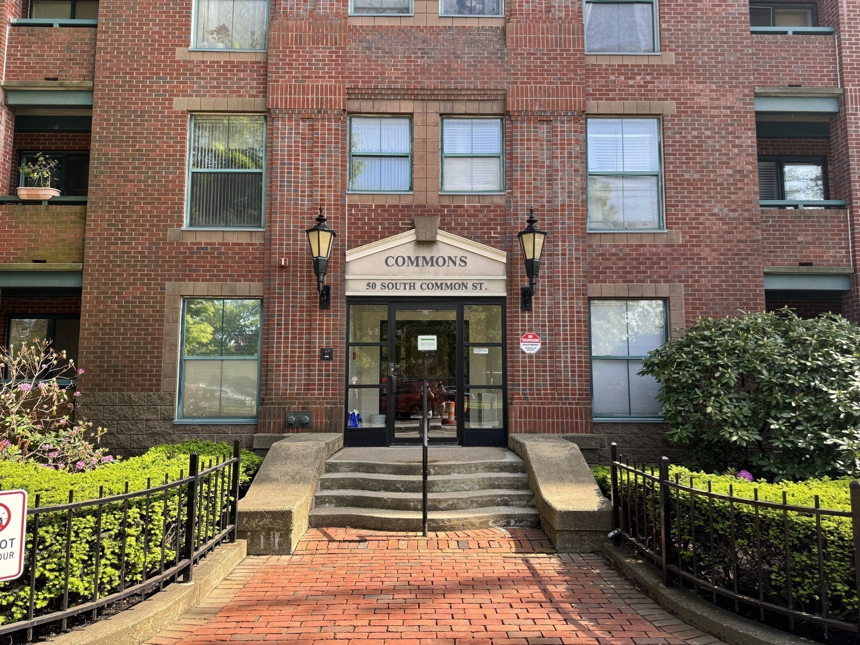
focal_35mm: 24
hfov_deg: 71.6
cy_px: 322
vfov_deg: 56.8
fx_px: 596
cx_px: 430
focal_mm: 6.76
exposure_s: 1/671
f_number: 1.78
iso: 80
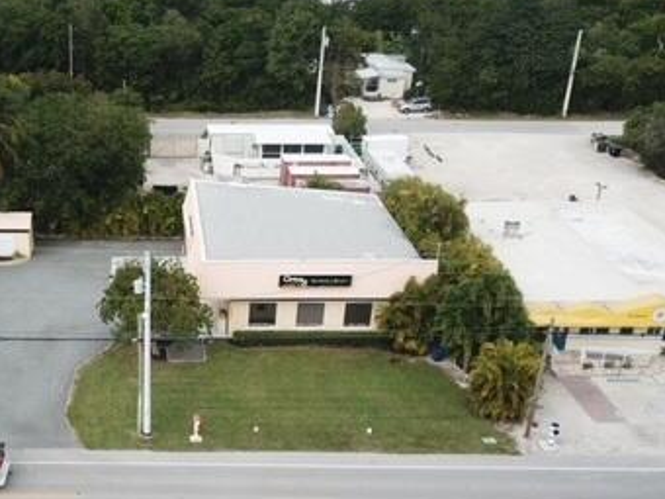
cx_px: 137
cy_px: 386
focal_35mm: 49
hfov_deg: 37.6
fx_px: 941
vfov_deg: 29.1
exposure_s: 1/872
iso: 100
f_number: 2.2
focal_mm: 4.73
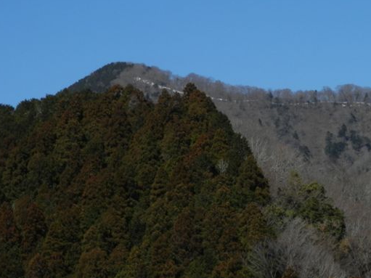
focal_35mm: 166
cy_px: 158
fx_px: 1779
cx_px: 282
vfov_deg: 8.9
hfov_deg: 11.9
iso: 80
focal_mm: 19
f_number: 5
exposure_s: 1/800
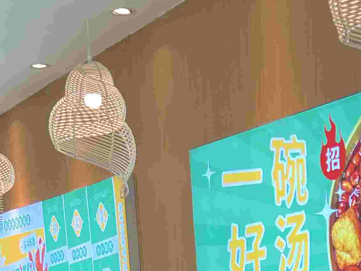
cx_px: 250
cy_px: 473
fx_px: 970
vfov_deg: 14.2
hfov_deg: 21.0
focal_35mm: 93
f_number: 1.5
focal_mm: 5.7
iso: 50
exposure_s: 1/100
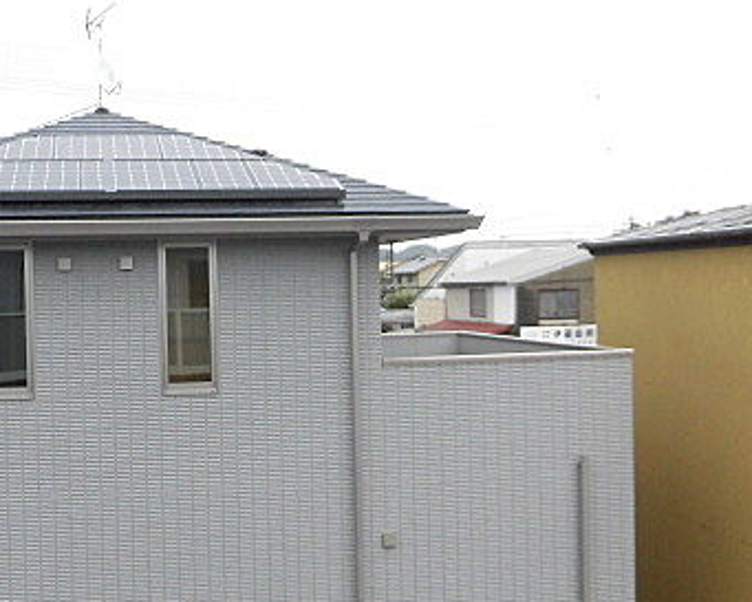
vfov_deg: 34.2
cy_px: 291
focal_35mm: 44
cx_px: 194
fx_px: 980
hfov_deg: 40.9
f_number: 3.1
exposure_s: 1/160
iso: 100
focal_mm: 4.3
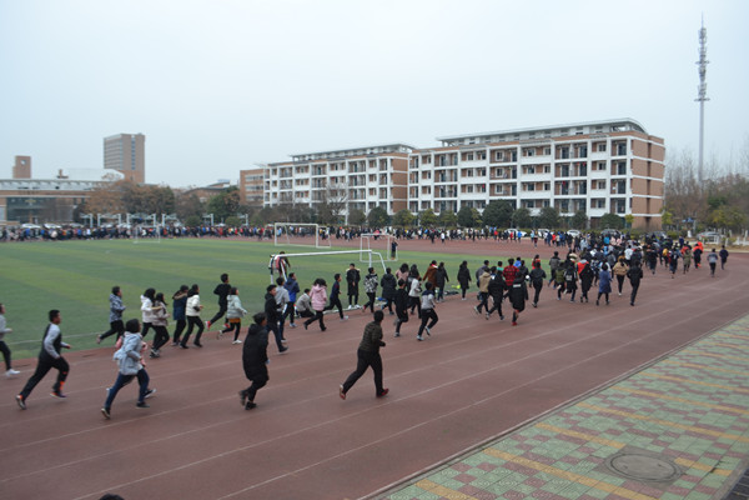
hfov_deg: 67.4
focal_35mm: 27
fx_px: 562
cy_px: 250
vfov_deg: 47.9
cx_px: 374
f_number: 5.6
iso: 200
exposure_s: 1/125
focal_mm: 18
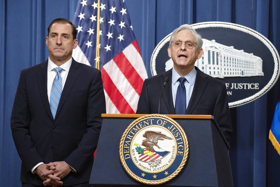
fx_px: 1229
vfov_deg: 8.7
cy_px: 94
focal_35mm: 158
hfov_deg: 13.0
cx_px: 140
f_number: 5
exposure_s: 1/200
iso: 6400
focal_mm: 158
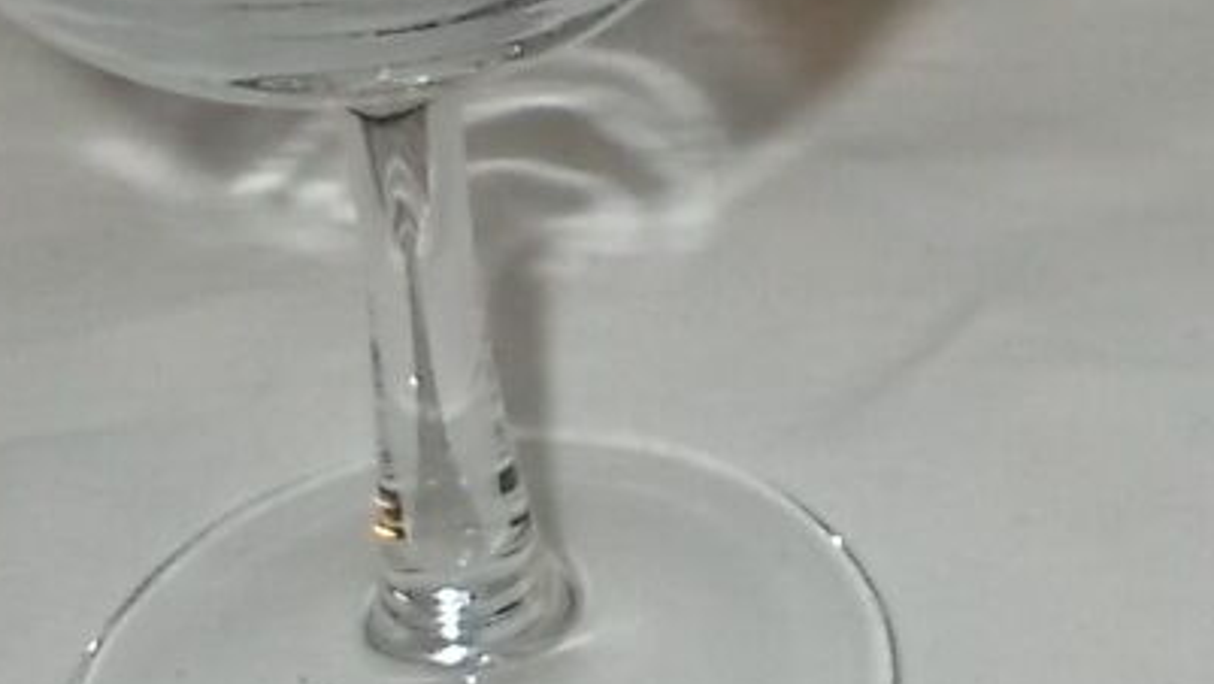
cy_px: -266
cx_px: 1169
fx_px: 3639
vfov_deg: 10.5
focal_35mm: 113
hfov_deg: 18.5
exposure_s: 1/25
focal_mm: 4.6
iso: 200
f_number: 3.2
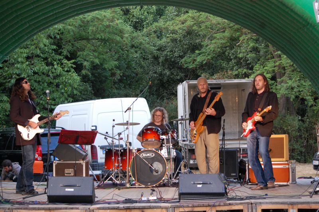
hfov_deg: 20.9
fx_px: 863
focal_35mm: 98
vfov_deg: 14.0
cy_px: 106
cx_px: 160
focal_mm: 65
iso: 800
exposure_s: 1/125
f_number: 4.5
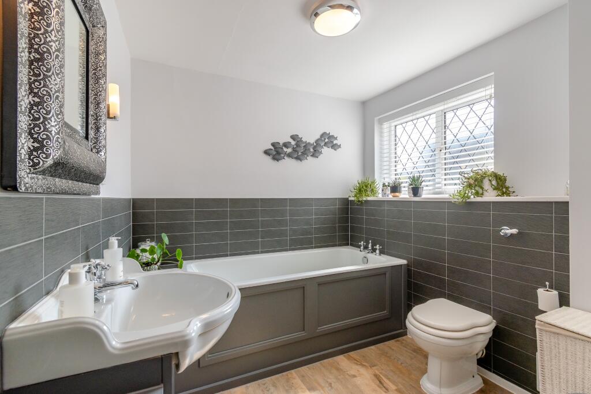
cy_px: 197
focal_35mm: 15
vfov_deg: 77.3
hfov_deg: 100.4
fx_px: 246
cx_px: 296
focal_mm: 10
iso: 200
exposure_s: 1/80
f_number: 8
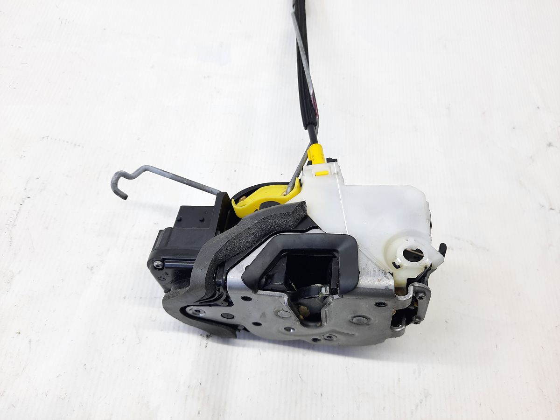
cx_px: 280
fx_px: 404
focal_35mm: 25
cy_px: 210
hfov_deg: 69.4
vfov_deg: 54.9
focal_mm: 4.6
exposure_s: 1/50
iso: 80
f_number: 2
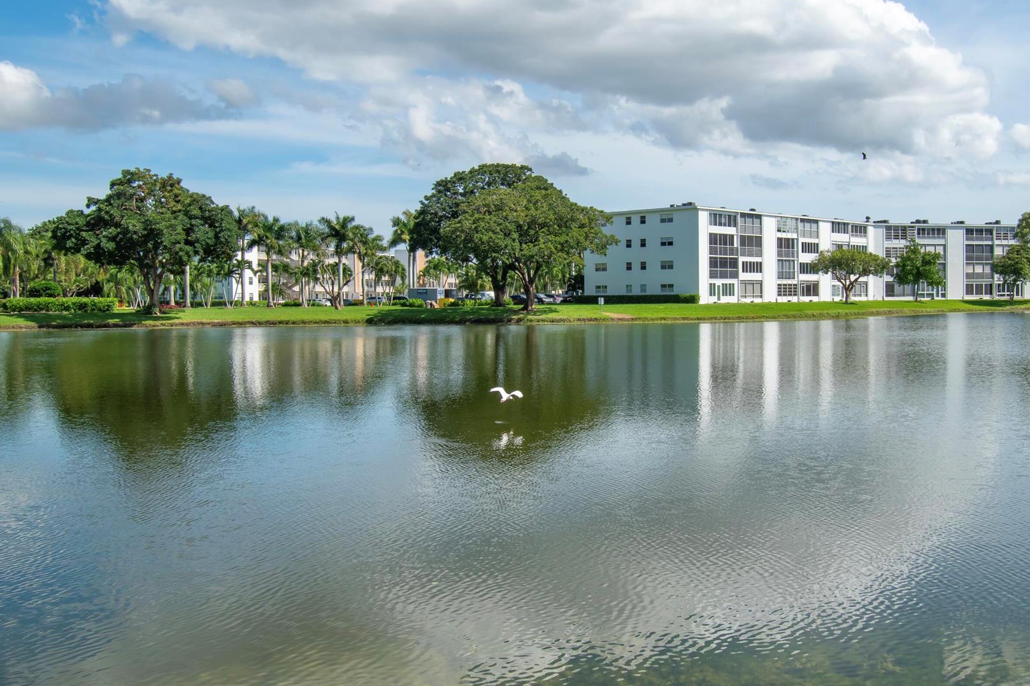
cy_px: 321
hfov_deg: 50.5
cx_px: 592
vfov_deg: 35.0
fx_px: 1087
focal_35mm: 38
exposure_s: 1/400
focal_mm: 20
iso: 200
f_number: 10
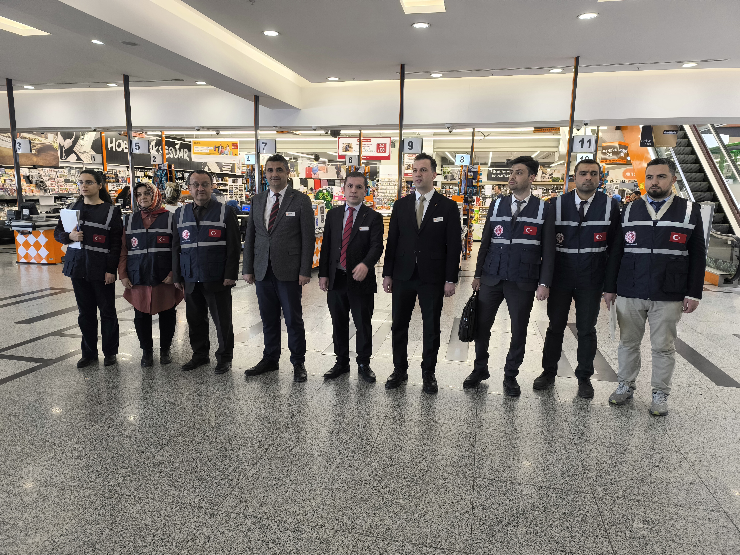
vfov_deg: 58.9
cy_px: 278
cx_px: 370
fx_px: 492
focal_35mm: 23
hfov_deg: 73.9
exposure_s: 1/100
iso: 250
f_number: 1.65
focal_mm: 6.14
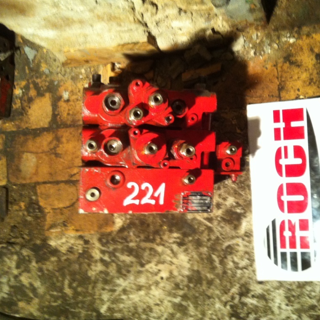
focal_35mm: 42
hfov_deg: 39.9
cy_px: 160
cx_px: 188
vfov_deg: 40.0
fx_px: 439
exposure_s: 1/15
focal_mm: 3.85
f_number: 2.8
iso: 320
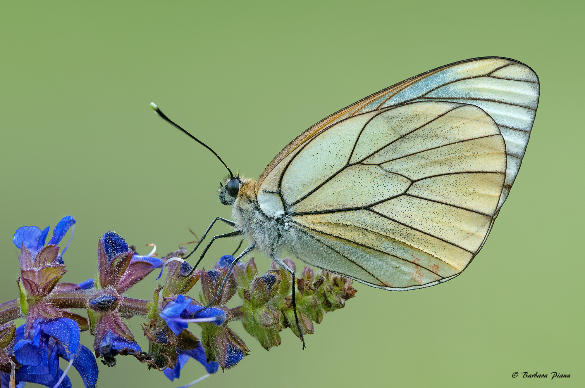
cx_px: 292
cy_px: 194
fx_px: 2556
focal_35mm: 158
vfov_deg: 8.7
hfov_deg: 13.1
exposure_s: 1/250
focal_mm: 105
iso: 720
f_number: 14
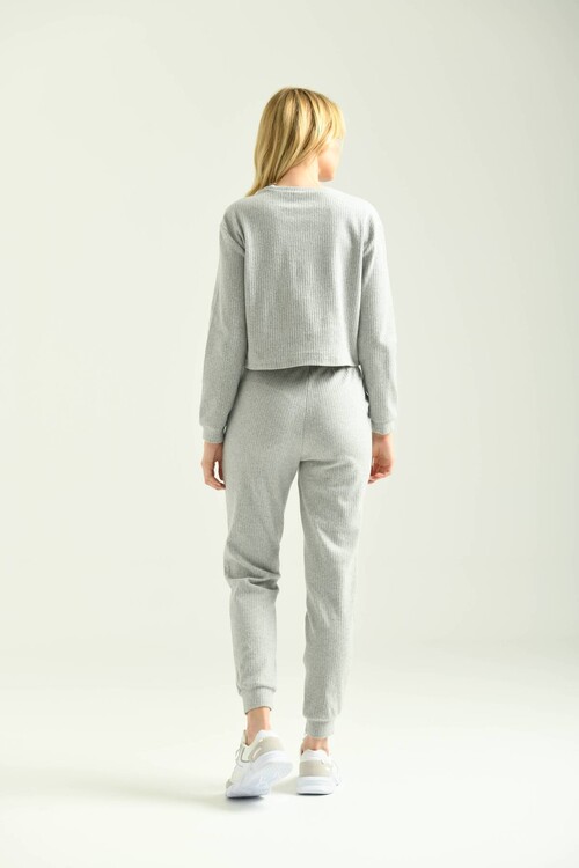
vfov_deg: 23.6
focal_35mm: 86
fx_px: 2075
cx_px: 290
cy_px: 434
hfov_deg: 15.9
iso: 125
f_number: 5.6
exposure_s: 1/160
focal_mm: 86
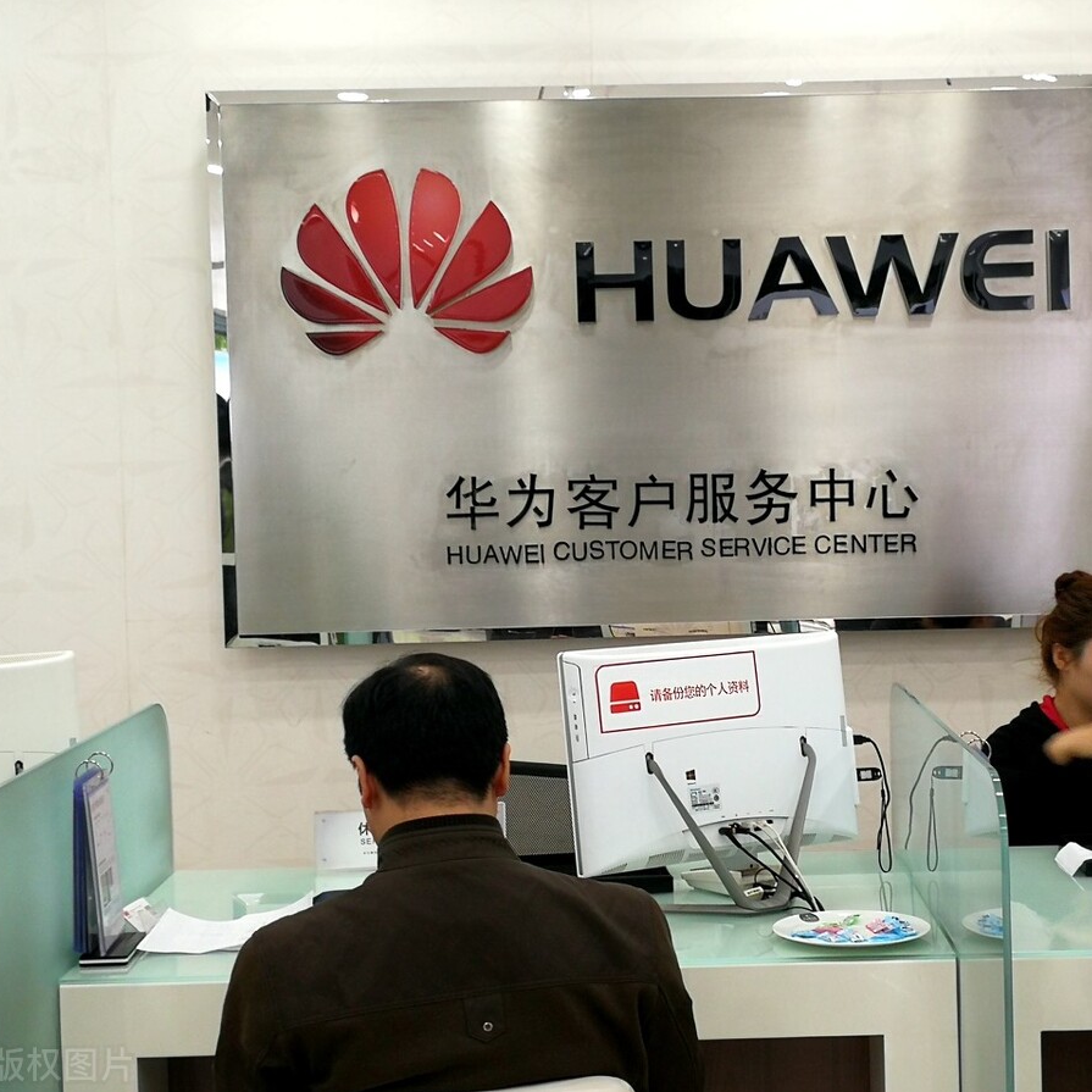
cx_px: 716
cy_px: 545
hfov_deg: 26.8
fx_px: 2284
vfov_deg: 26.9
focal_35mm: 64
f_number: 2.2
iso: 125
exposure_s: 1/50
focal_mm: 3.95
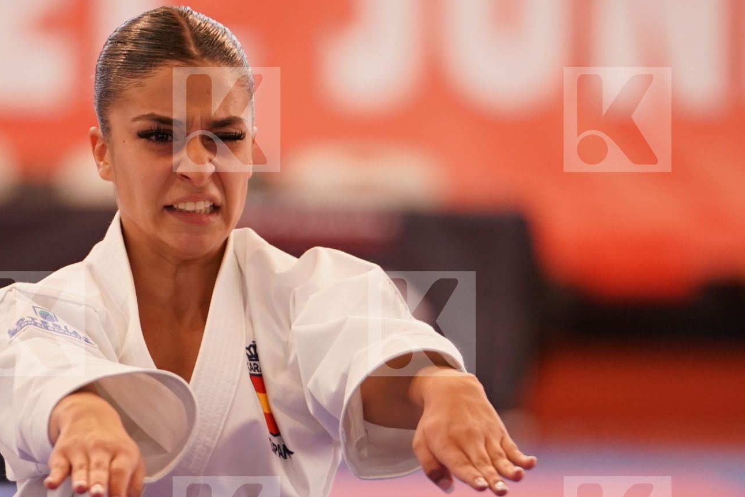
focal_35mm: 418
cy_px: 324
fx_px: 8649
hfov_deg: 4.9
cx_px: 227
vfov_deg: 3.3
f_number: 2.8
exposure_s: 1/500
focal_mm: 200
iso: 1000
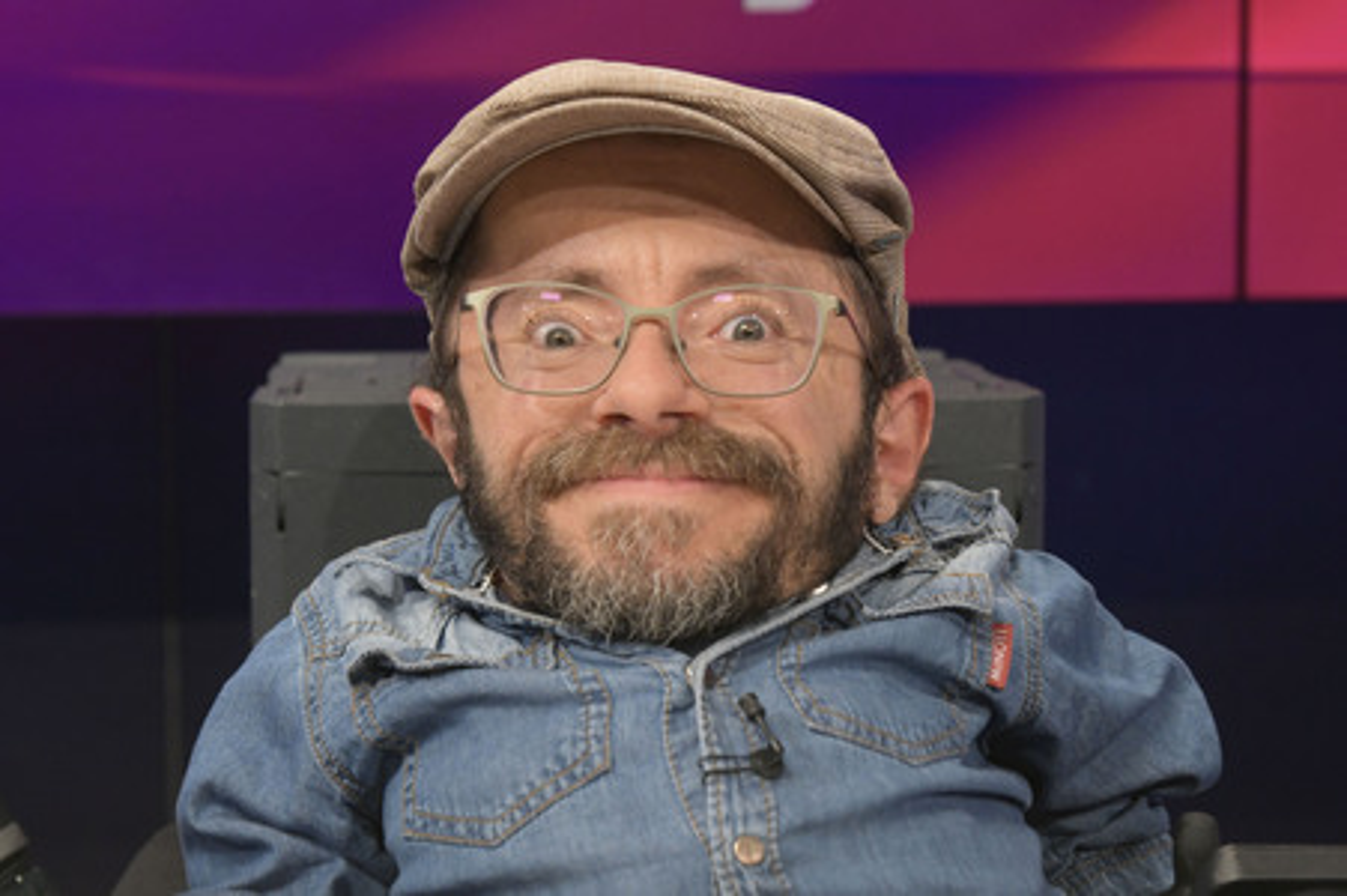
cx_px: 674
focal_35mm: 48
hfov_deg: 41.1
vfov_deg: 28.0
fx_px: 1795
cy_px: 448
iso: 1600
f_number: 5.6
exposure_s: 1/160
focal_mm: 48
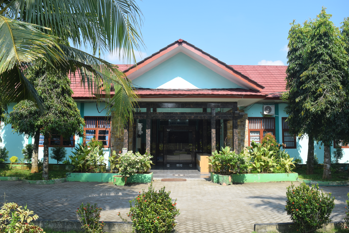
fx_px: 494
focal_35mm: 51
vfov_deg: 26.5
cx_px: 174
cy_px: 116
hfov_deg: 38.9
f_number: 10
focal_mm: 34
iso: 200
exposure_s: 1/400
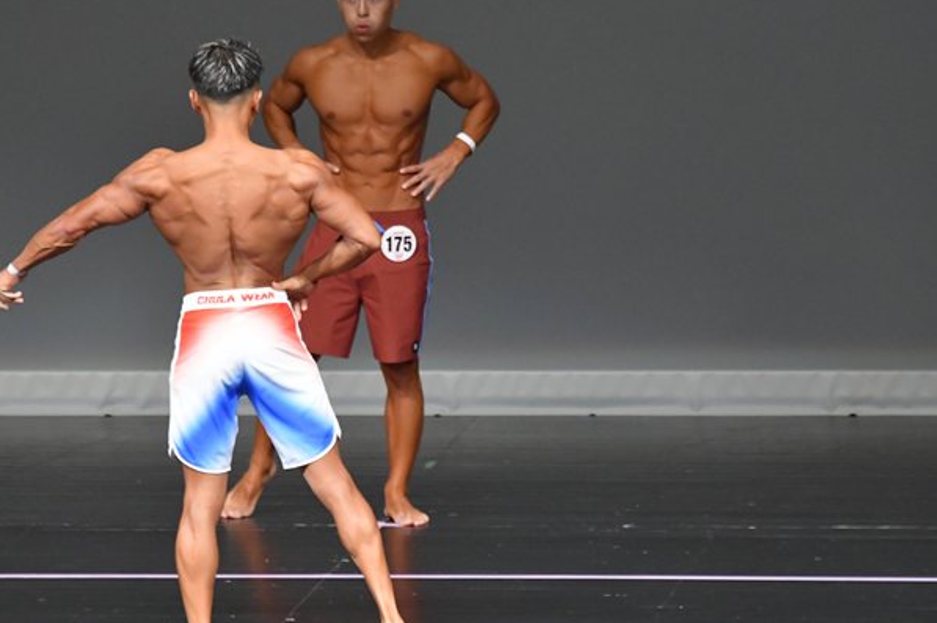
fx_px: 11651
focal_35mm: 448
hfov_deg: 4.6
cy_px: 369
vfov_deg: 3.1
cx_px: 381
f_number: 5.6
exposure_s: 1/400
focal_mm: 230
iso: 5000
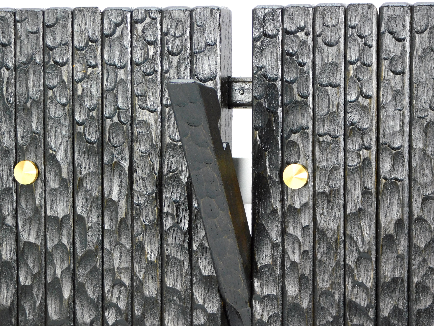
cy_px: 163
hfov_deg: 14.7
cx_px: 217
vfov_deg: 11.1
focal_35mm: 134
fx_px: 1680
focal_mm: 23.7
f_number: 5
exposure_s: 1/30
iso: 140
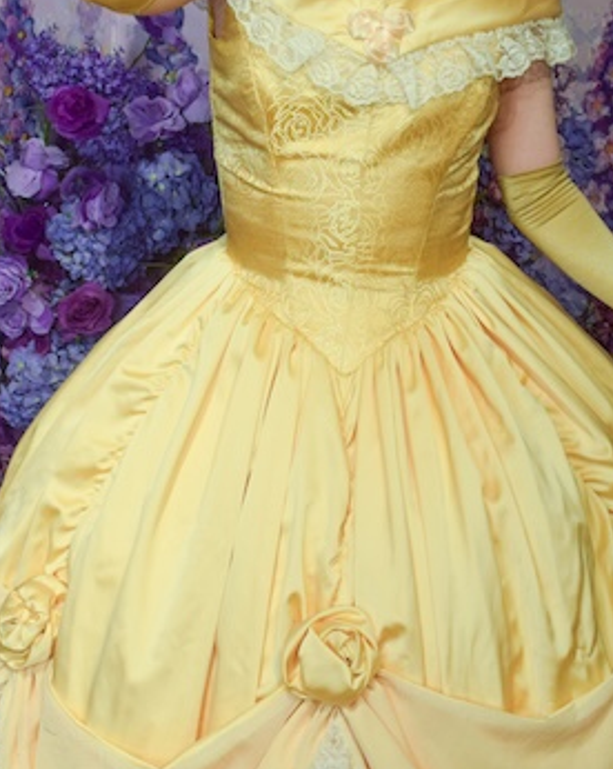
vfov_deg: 28.7
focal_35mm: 66
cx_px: 386
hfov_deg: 23.0
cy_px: 331
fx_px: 1499
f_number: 5
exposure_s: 1/200
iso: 800
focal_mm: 18
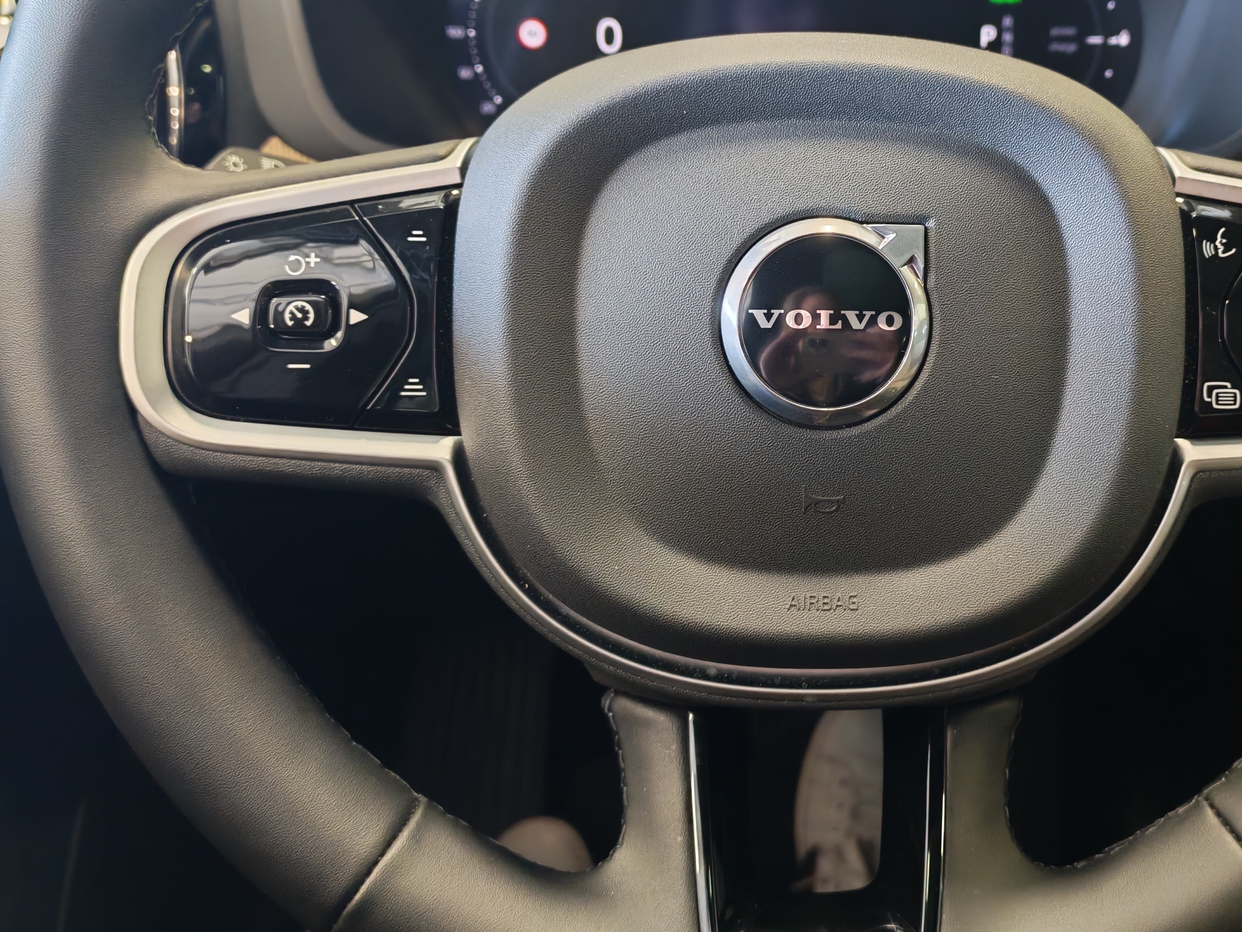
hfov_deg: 43.1
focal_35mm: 43
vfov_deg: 33.3
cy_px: 310
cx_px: 853
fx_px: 1543
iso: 1225
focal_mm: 6.12
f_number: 1.9
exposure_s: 1/50
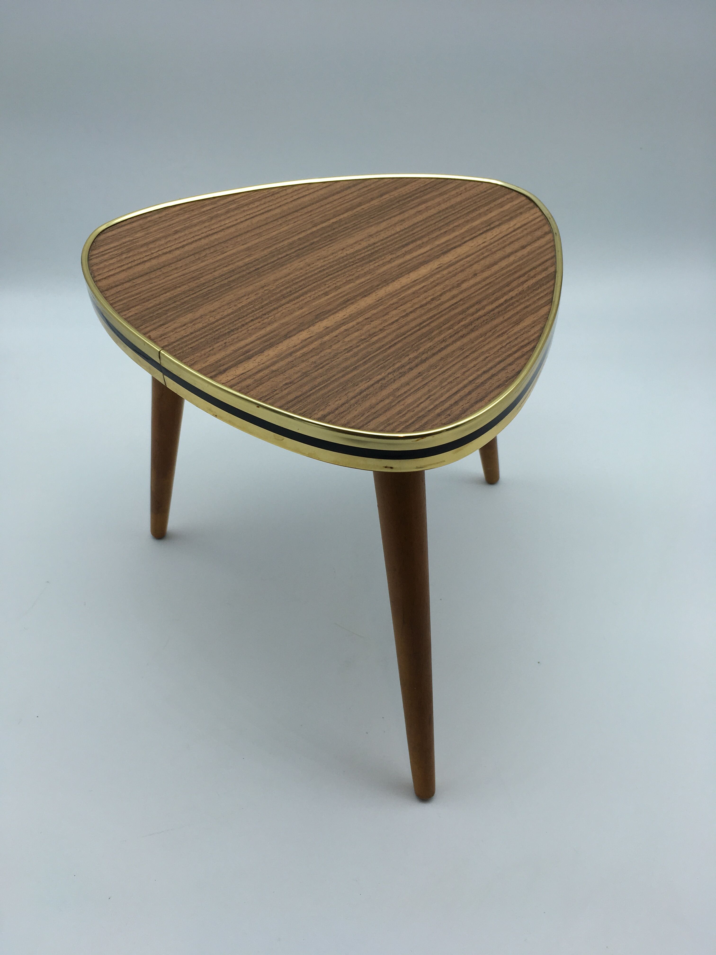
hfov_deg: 48.2
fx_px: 800
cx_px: 358
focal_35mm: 29
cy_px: 478
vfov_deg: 61.7
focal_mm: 4.15
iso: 25
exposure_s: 1/250
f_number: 2.2
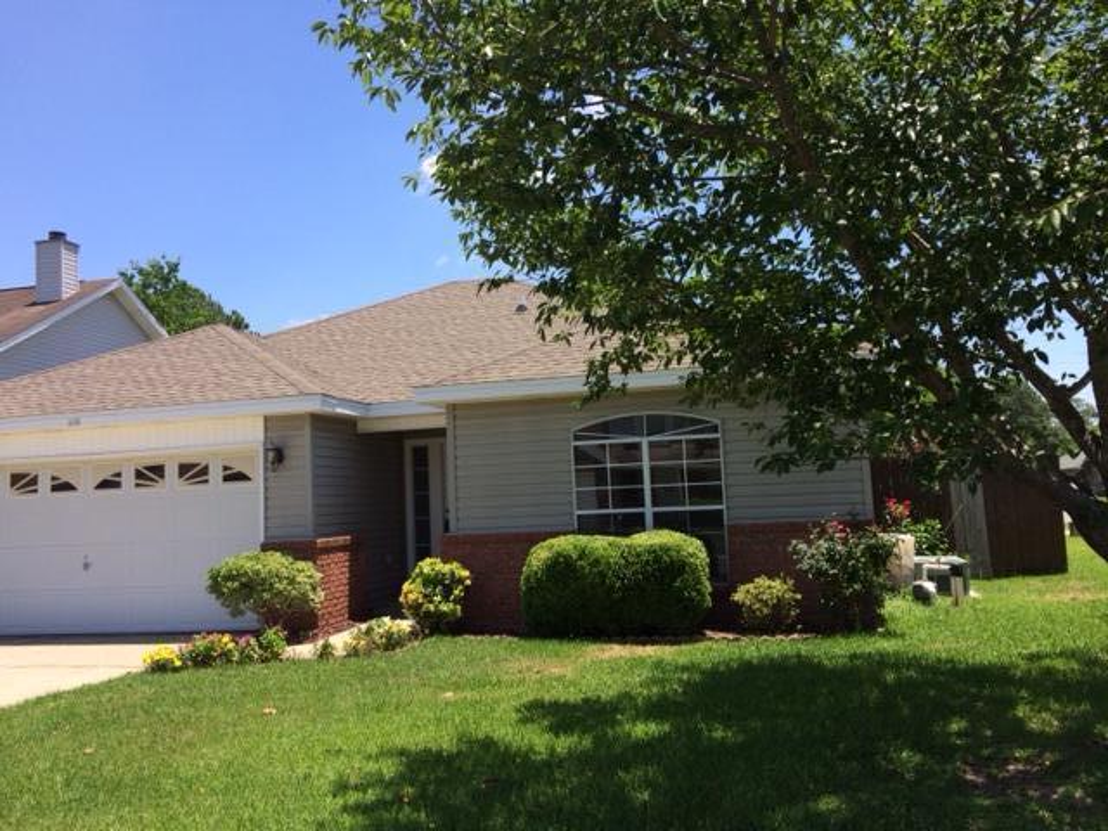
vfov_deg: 48.2
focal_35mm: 29
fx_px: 928
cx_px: 554
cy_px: 416
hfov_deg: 61.7
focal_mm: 4.15
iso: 32
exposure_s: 1/1325
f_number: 2.2
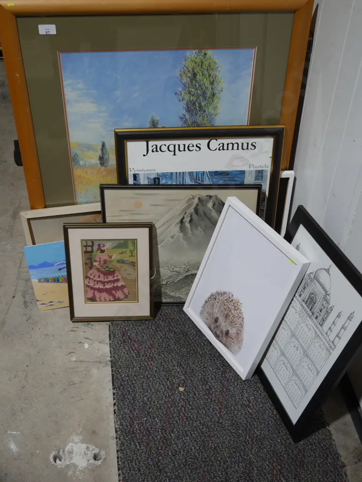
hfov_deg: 36.0
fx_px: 557
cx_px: 181
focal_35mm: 40
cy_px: 241
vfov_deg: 46.8
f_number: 4.4
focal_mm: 20
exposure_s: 1/60
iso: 200
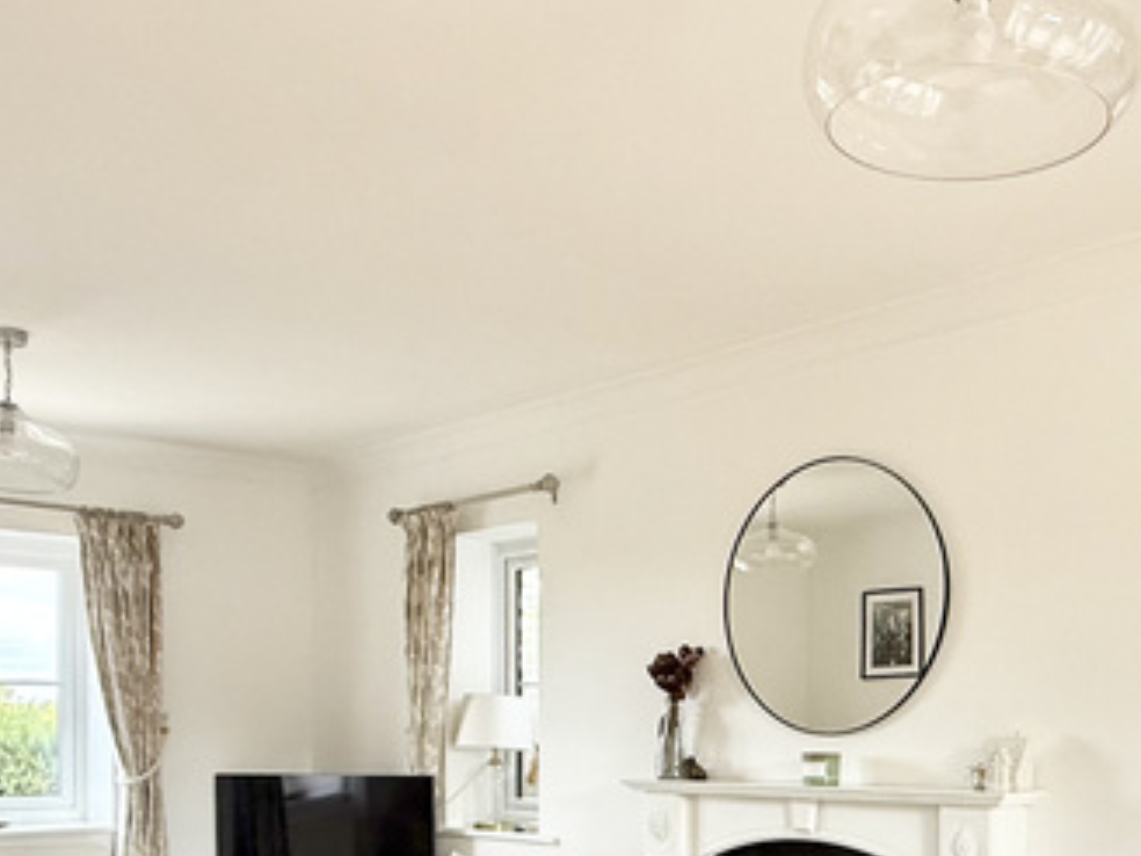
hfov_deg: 45.7
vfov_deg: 33.5
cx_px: 637
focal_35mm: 41
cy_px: 748
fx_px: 1351
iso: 100
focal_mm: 2.22
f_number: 2.2
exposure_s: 1/99
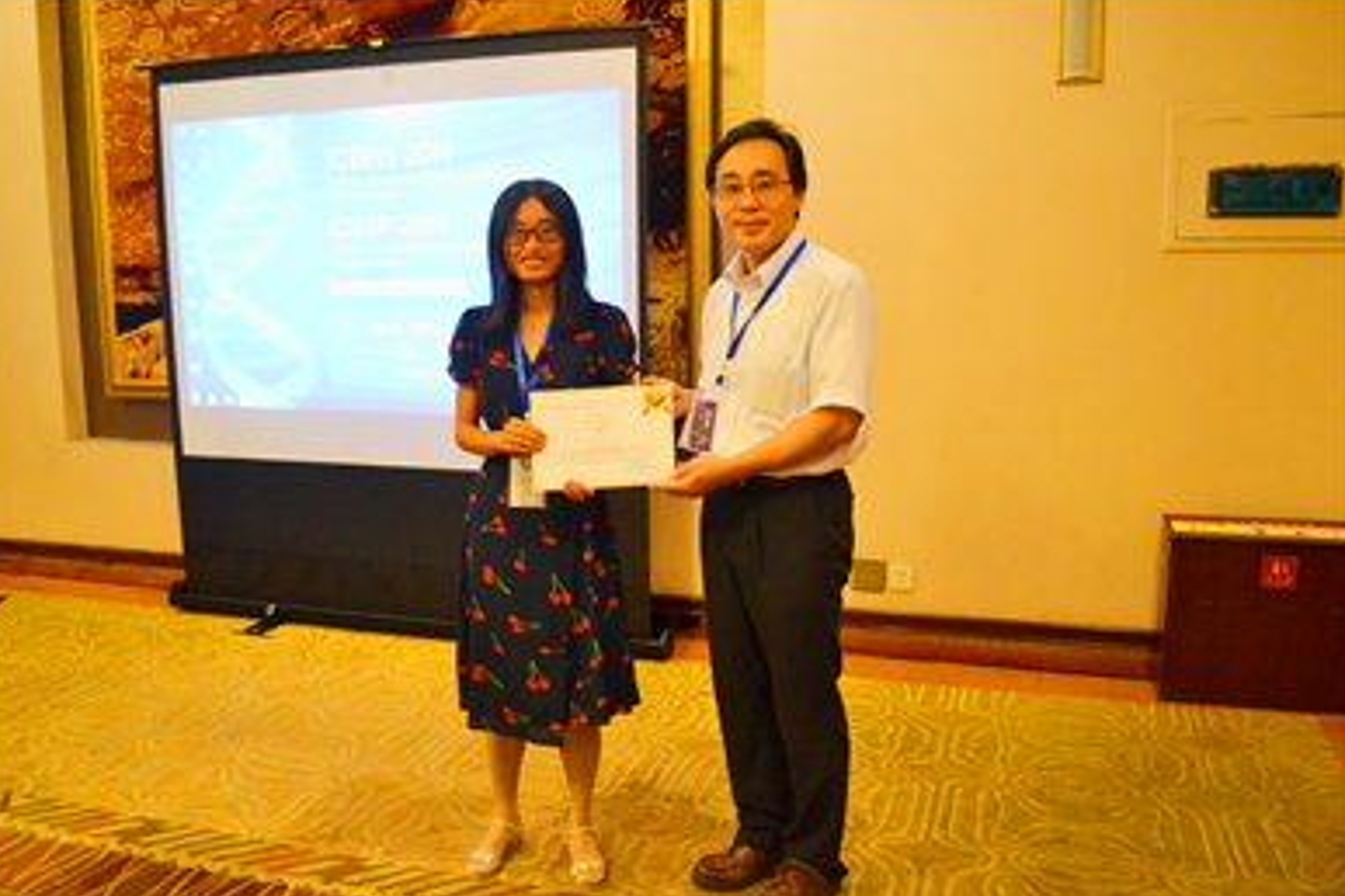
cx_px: 657
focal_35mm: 31
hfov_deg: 60.3
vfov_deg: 42.3
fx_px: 1158
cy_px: 451
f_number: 3.8
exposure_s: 1/60
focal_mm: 20
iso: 2200
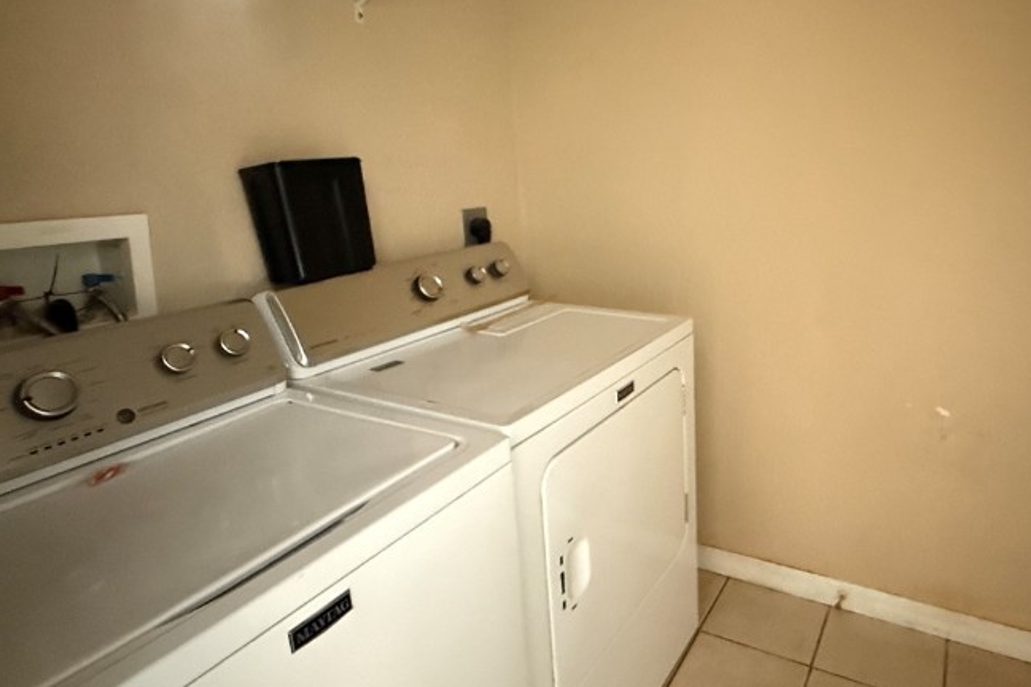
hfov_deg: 74.6
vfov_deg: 54.7
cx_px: 652
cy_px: 278
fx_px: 659
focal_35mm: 23
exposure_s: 1/57
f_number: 2.2
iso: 1250
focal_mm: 2.22
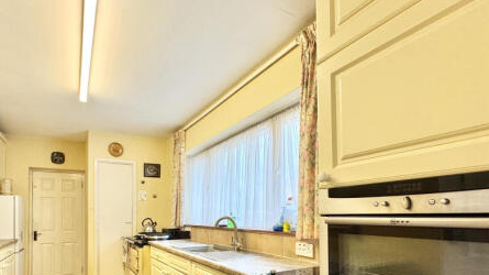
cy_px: 212
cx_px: 196
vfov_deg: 52.9
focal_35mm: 20
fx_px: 259
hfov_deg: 85.6
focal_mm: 2.22
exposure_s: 1/100
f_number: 2.2
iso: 160
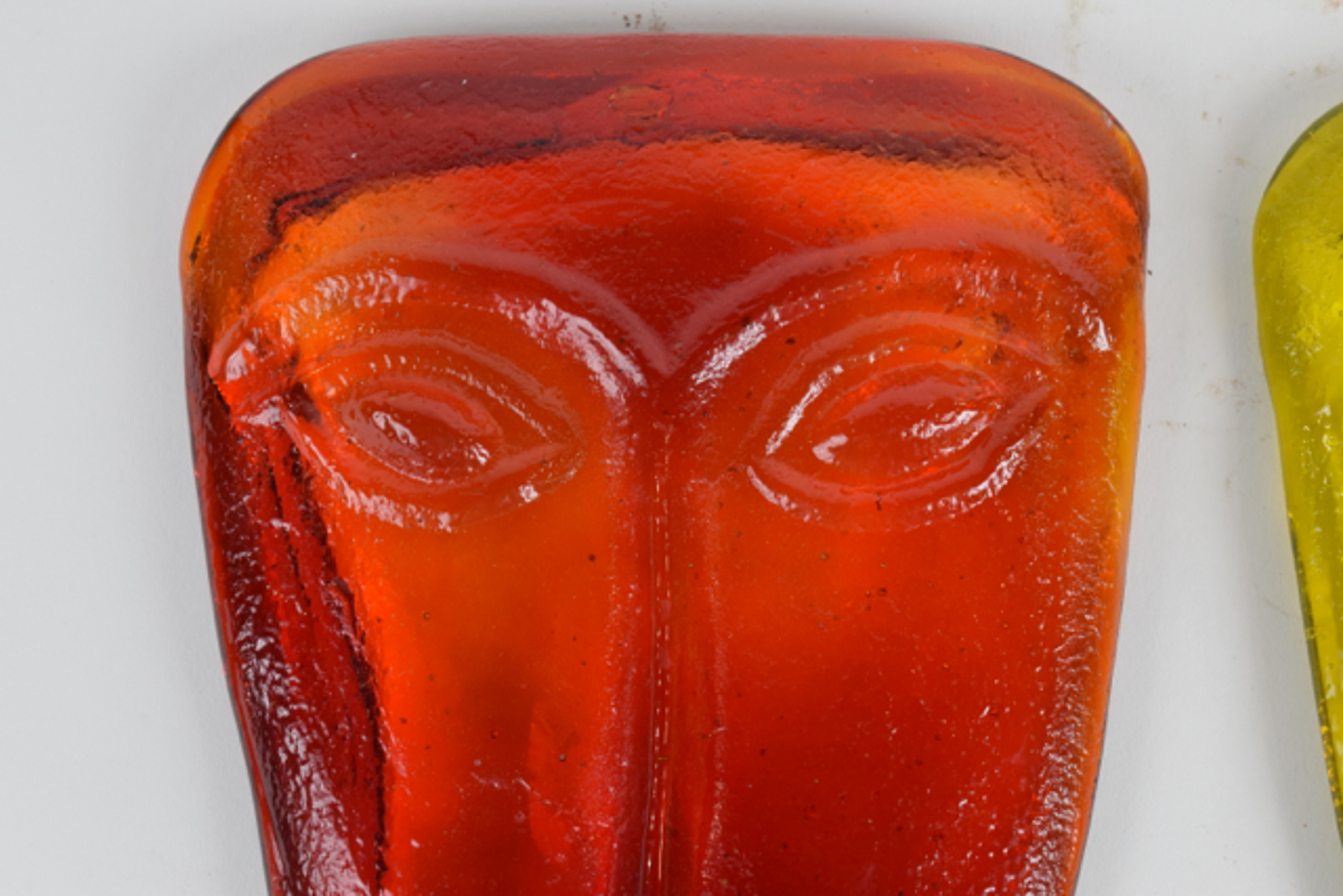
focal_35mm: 72
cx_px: 672
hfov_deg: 28.1
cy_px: 448
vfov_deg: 18.9
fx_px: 2686
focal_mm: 48
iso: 800
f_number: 10
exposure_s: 1/125
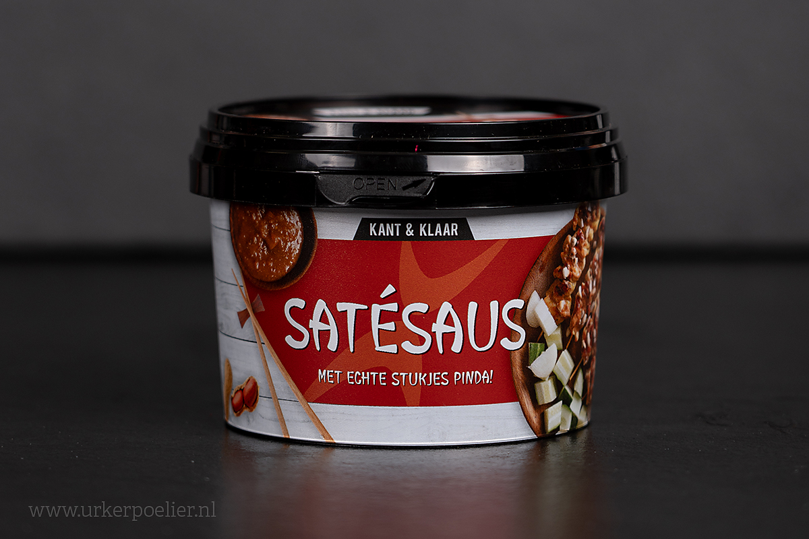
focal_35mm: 105
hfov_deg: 19.5
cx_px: 404
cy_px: 270
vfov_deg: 13.0
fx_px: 2359
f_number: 4
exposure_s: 1/160
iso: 100
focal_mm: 105
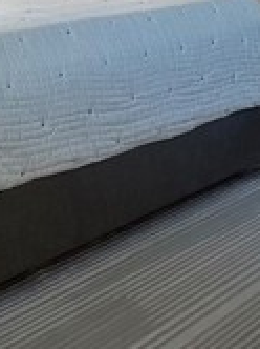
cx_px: 40
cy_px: -63
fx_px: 542
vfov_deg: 30.5
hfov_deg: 26.3
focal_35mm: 54
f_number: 2.2
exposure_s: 1/120
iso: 200
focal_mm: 2.22
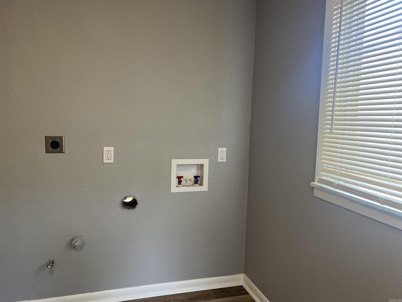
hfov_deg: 67.3
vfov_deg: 53.1
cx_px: 201
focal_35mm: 26
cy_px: 151
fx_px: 302
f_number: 1.5
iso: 80
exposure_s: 1/60
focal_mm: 5.7
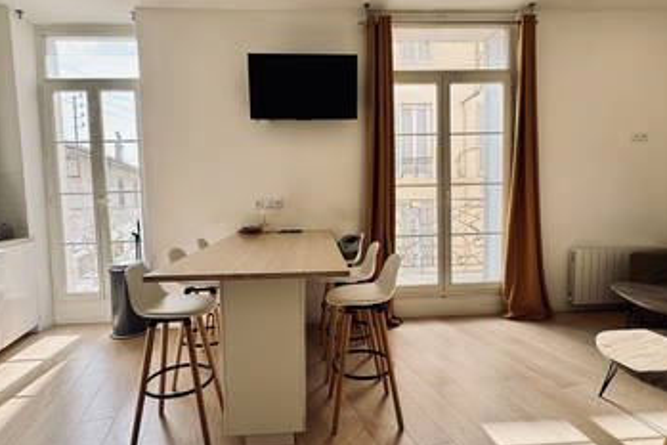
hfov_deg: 100.4
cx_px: 334
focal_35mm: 15
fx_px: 278
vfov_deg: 77.4
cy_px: 222
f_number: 2.2
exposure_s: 1/181
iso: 40
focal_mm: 2.22
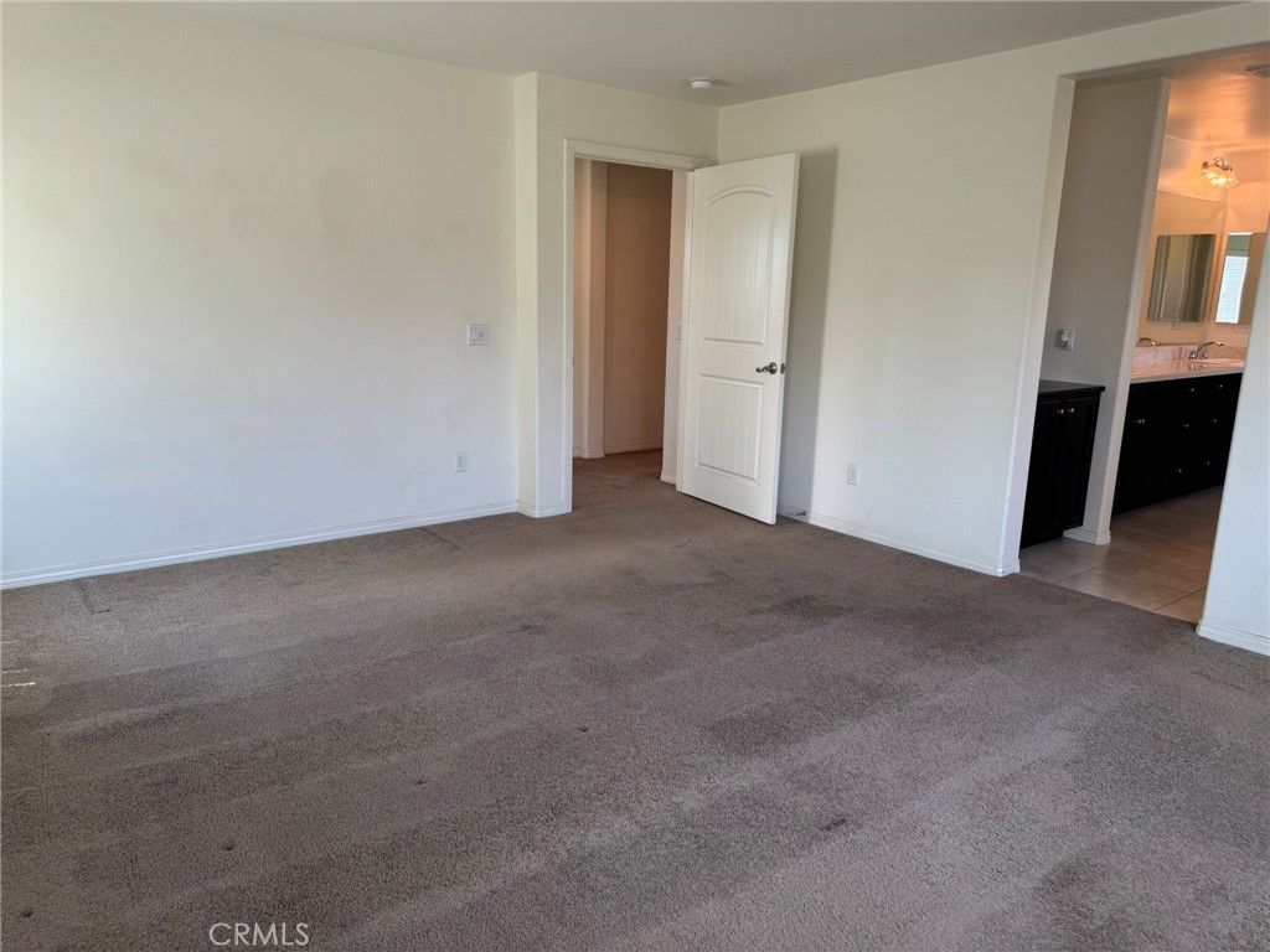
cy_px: 476
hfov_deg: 71.6
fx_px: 881
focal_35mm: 24
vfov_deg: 56.8
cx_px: 635
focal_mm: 6.76
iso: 64
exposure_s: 1/120
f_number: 1.78
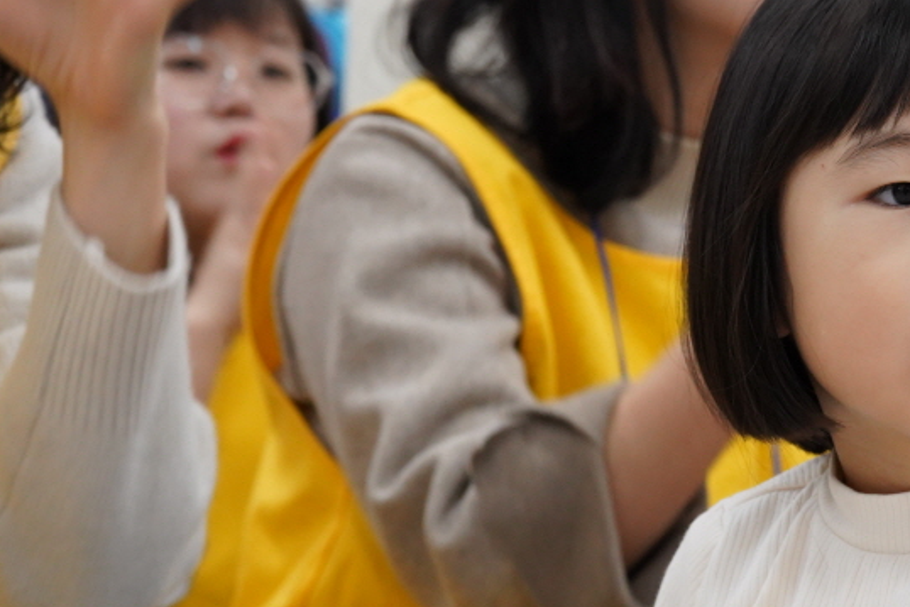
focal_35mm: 145
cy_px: 403
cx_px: 962
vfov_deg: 9.5
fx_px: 3666
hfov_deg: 13.9
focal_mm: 60
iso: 2500
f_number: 7.1
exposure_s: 1/80
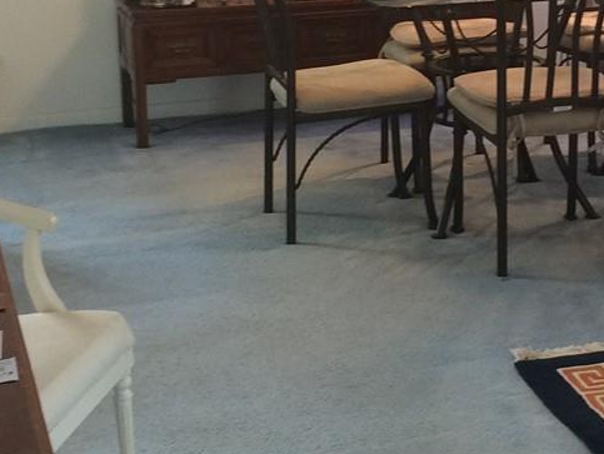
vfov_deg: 15.3
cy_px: 58
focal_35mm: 96
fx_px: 1676
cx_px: 526
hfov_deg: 20.1
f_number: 2.2
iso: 80
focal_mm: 4.15
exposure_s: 1/30
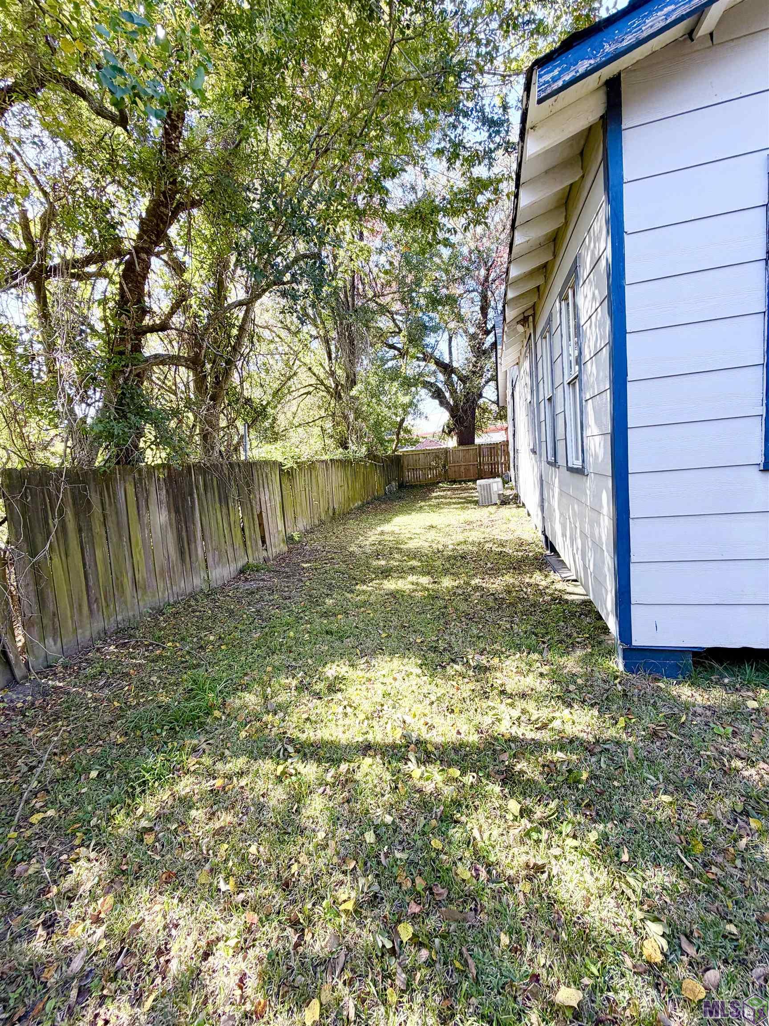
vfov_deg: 102.1
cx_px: 384
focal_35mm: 14
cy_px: 513
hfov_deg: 85.7
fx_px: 415
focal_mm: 2.22
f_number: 2.2
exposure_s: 1/128
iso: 50
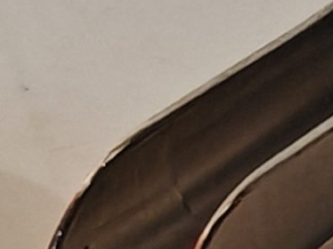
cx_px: 279
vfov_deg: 8.0
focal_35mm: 185
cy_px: 76
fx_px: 1779
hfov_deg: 10.7
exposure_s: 1/33
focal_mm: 1.82
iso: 160
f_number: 2
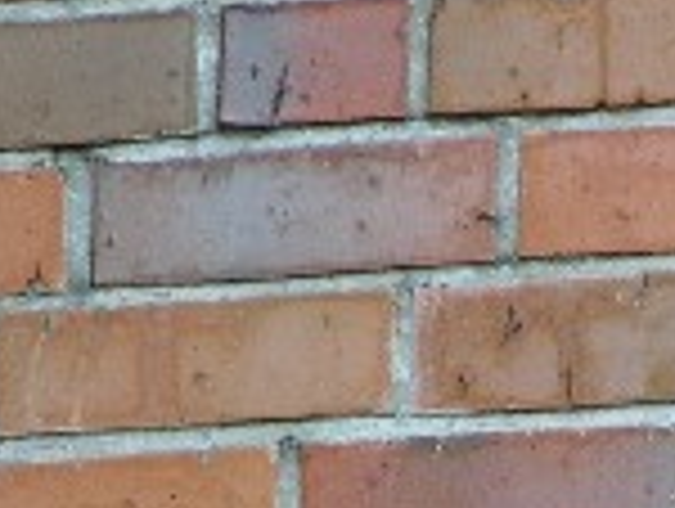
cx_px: 871
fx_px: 20625
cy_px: 616
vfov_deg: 1.4
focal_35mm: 1056
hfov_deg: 1.9
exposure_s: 1/53.8
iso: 50
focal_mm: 67.7
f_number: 4.2
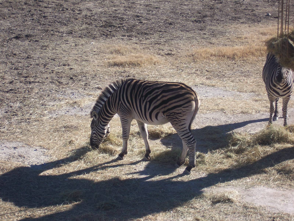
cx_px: 147
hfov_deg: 14.9
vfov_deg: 11.2
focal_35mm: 132
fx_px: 1121
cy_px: 110
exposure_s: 1/350
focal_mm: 22
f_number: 4.8
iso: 80
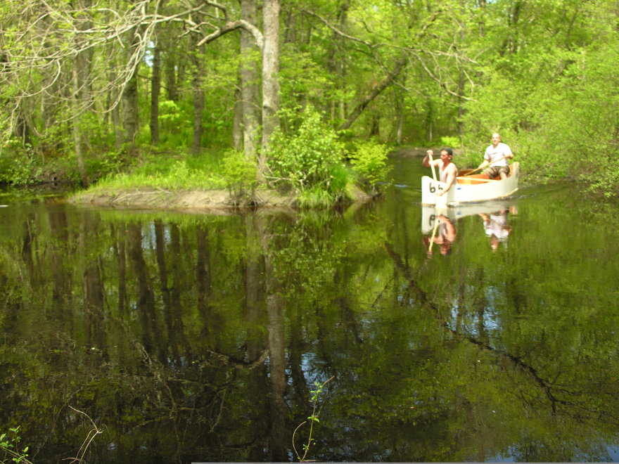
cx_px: 310
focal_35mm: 35
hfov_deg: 52.6
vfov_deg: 40.7
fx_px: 626
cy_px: 232
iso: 50
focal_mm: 8.9
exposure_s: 1/125
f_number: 3.2
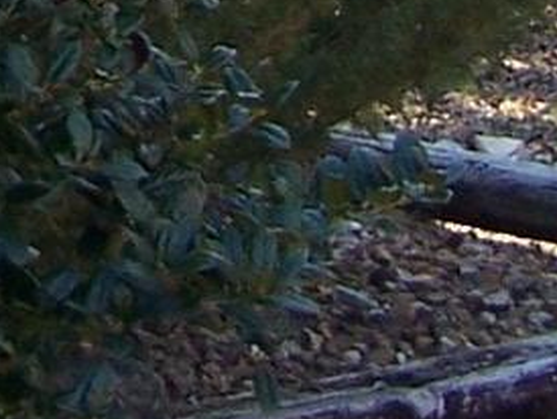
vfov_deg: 4.9
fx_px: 4574
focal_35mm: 284
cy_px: -1088
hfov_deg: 6.8
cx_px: -496
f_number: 2.8
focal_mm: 6.3
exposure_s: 1/125
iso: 80
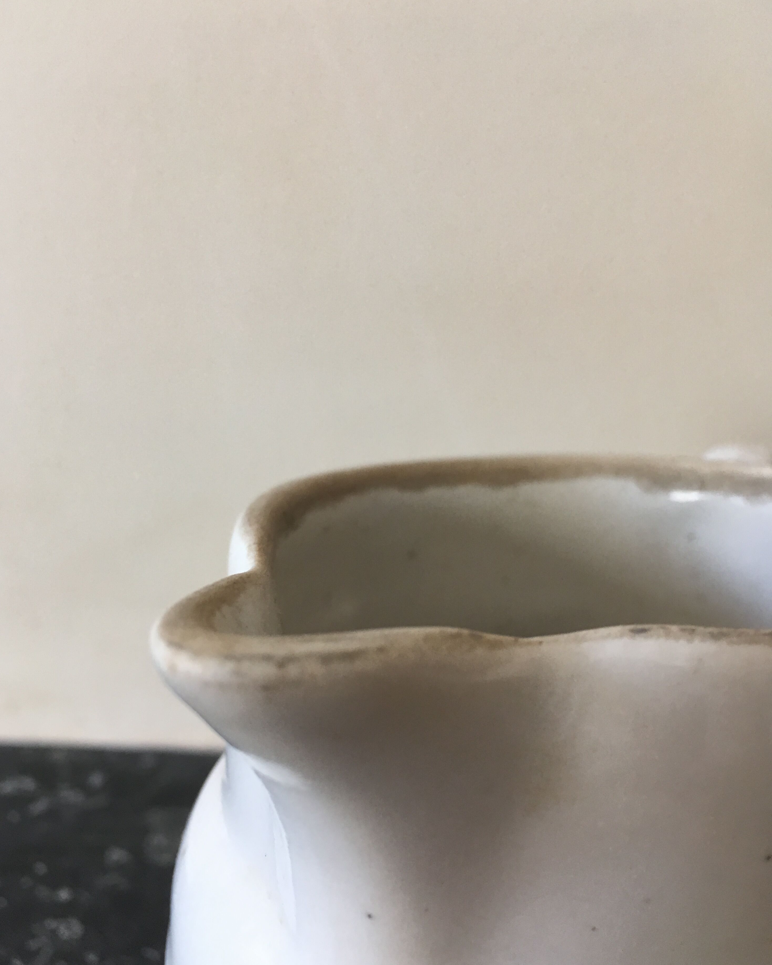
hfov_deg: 47.1
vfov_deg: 57.2
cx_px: 376
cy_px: 493
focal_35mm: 31
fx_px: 885
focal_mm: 4.15
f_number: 2.2
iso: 64
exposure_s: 1/33
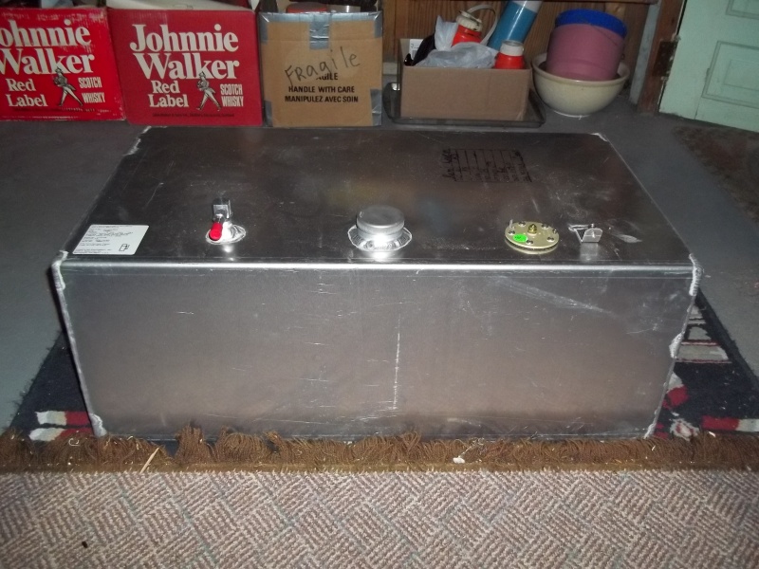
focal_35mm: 32
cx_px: 380
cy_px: 284
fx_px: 702
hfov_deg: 56.8
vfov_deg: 44.2
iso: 250
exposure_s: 1/30
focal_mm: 5.7
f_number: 2.9
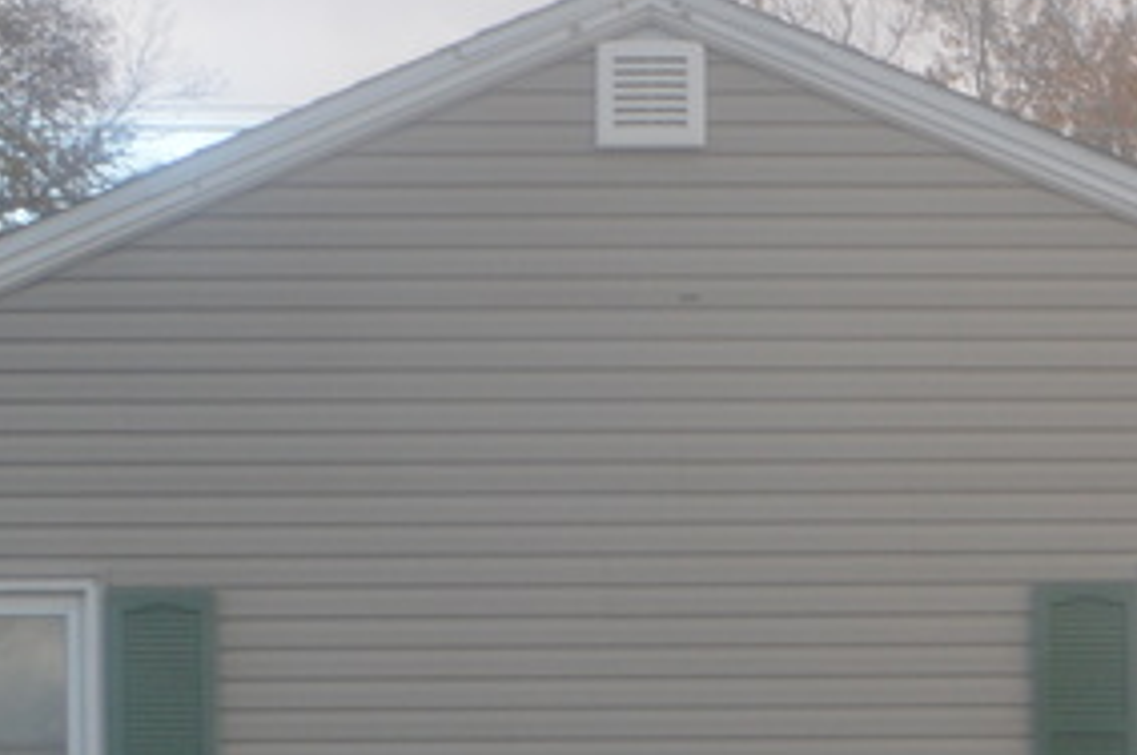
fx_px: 4890
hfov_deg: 12.1
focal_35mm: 155
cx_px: 2089
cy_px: 1205
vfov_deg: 8.6
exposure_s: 1/125
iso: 125
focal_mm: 18
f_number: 5.6
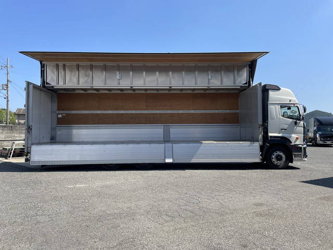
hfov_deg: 67.3
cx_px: 166
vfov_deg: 53.1
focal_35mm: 26
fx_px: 250
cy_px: 125
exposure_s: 1/2506
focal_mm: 4.2
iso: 32
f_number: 1.6
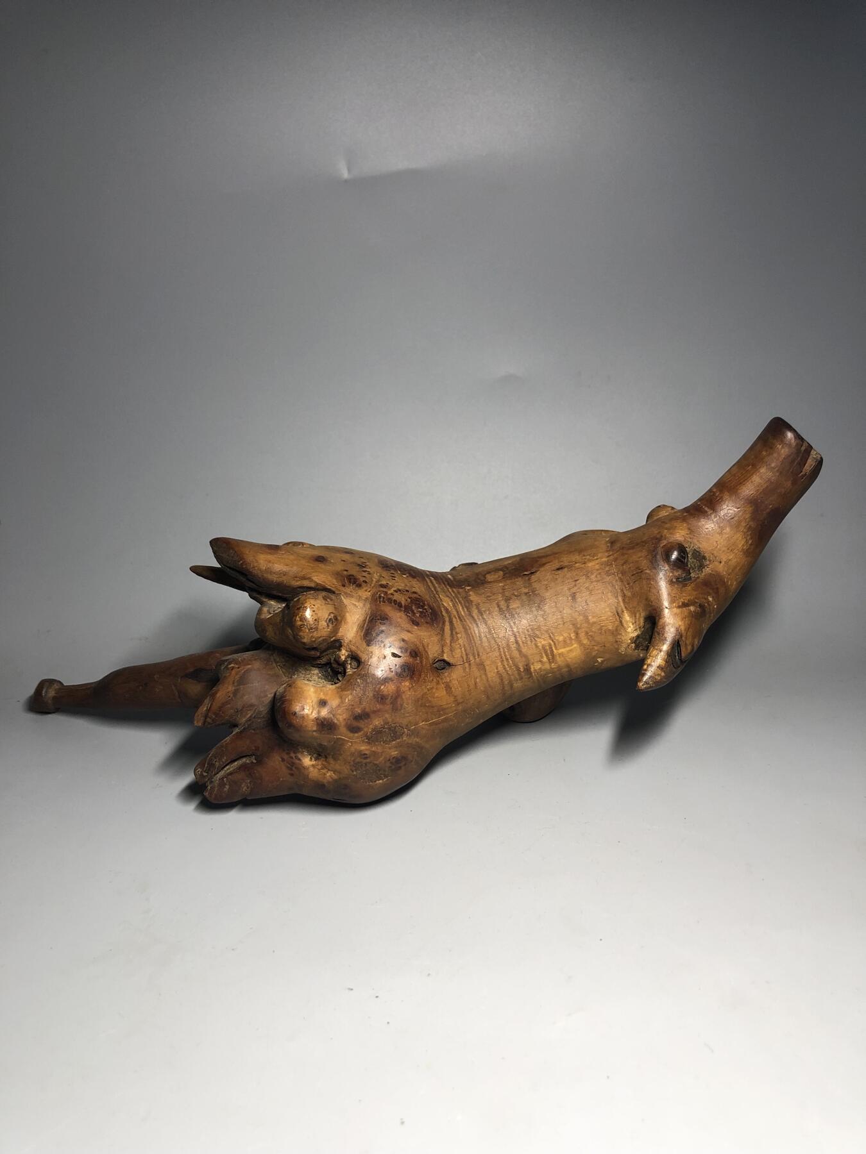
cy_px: 577
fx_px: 934
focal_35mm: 28
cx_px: 433
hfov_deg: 49.7
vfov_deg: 63.4
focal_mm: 3.99
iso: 40
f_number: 1.8
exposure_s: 1/24
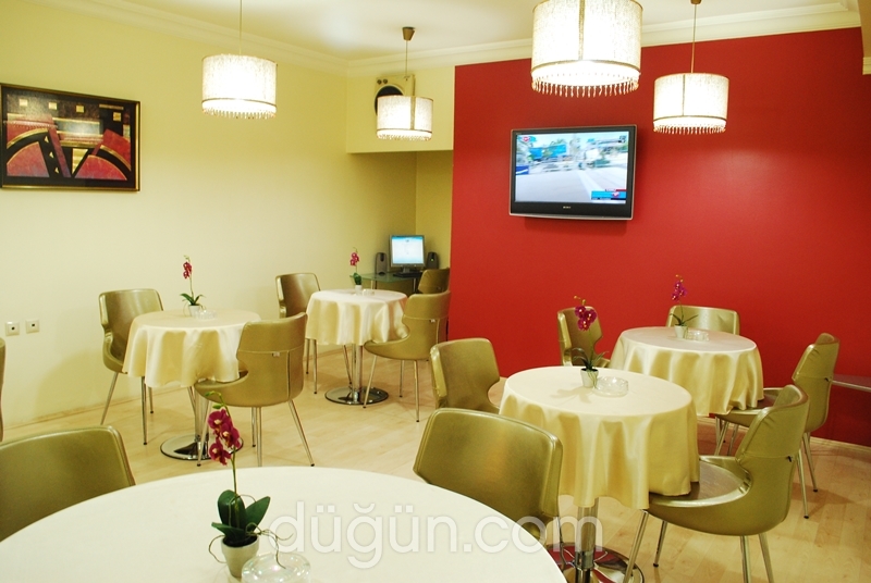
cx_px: 436
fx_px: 654
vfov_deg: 48.1
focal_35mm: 27
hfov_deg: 67.3
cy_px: 292
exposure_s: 1/25
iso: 800
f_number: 5.6
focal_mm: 18
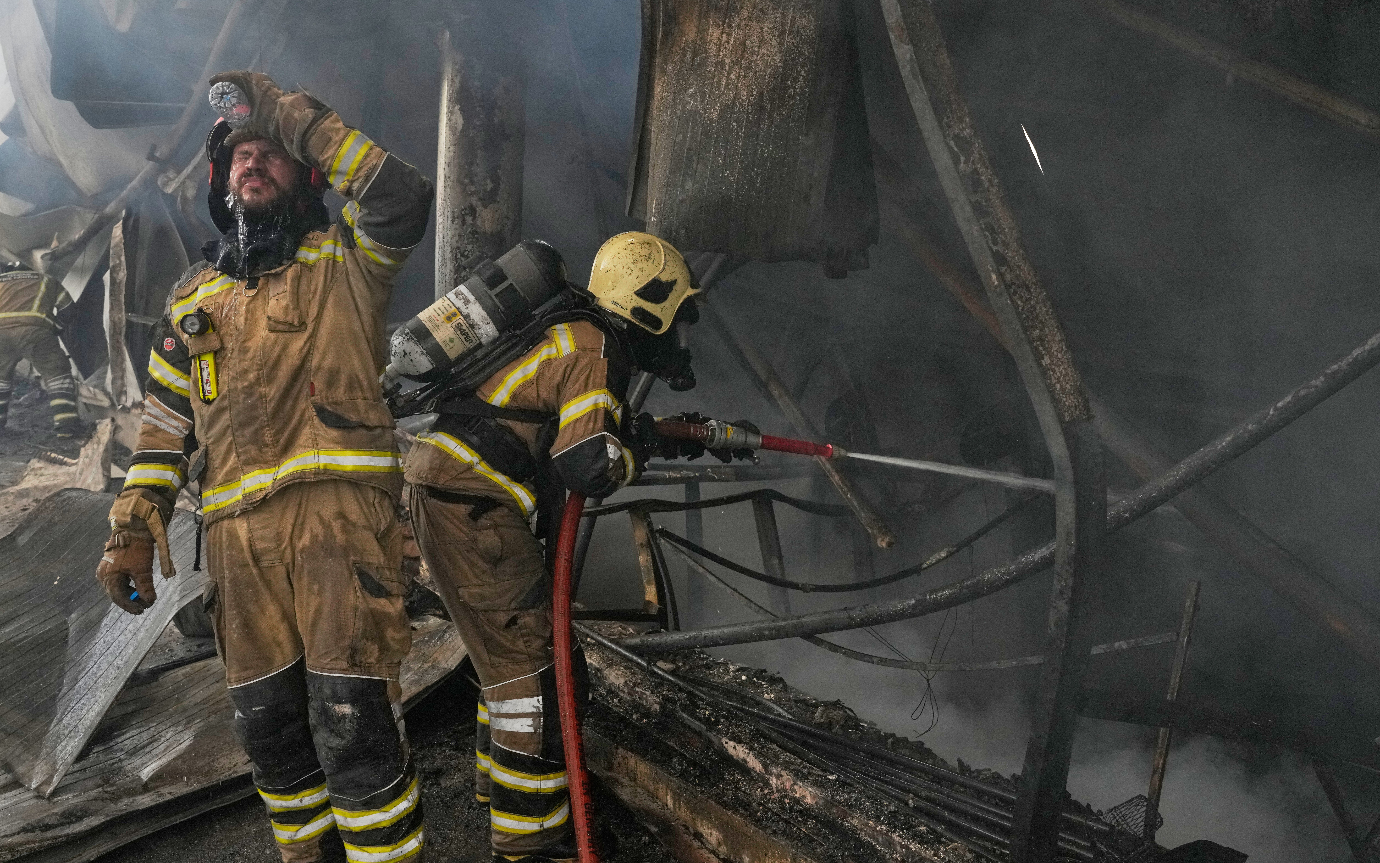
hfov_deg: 59.7
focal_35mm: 32
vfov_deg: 39.4
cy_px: 426
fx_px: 1204
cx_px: 696
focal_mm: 31
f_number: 8
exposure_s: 1/500
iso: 2000
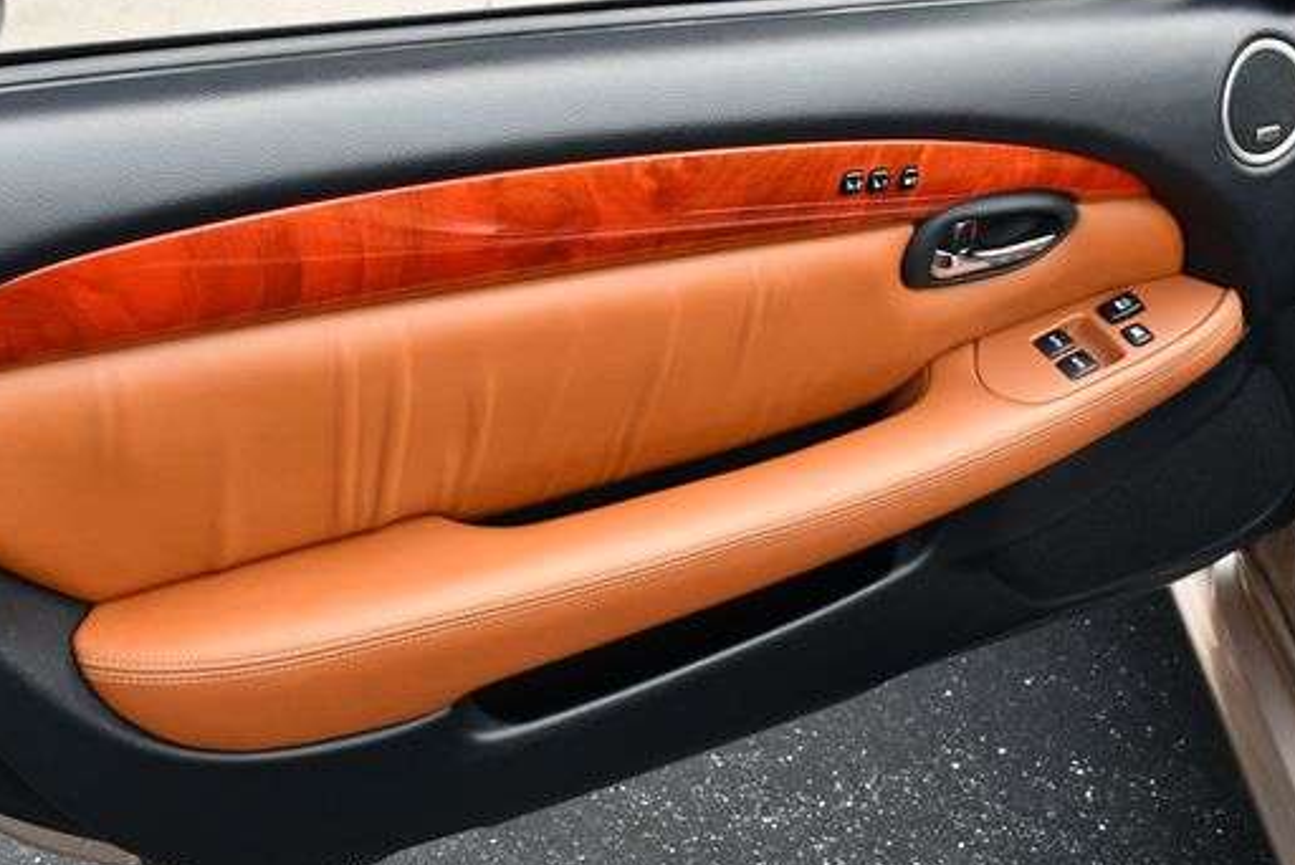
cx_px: 544
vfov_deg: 29.9
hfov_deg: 43.4
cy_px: 382
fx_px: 1620
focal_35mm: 45
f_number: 5
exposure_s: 1/250
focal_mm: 18
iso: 400
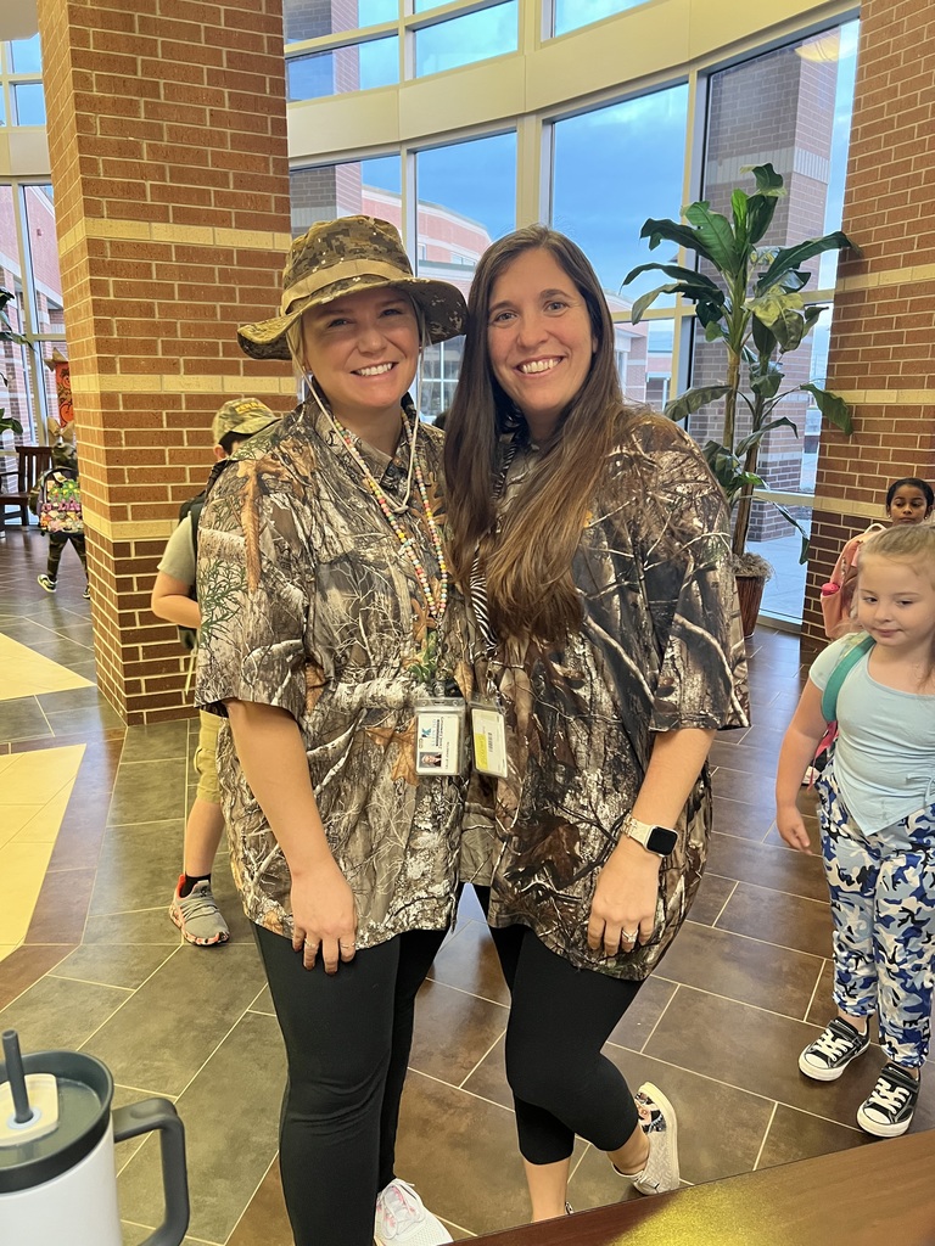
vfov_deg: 67.3
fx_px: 936
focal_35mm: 26
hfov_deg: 53.1
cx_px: 468
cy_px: 623
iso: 320
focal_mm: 5.7
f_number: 1.5
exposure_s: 1/60
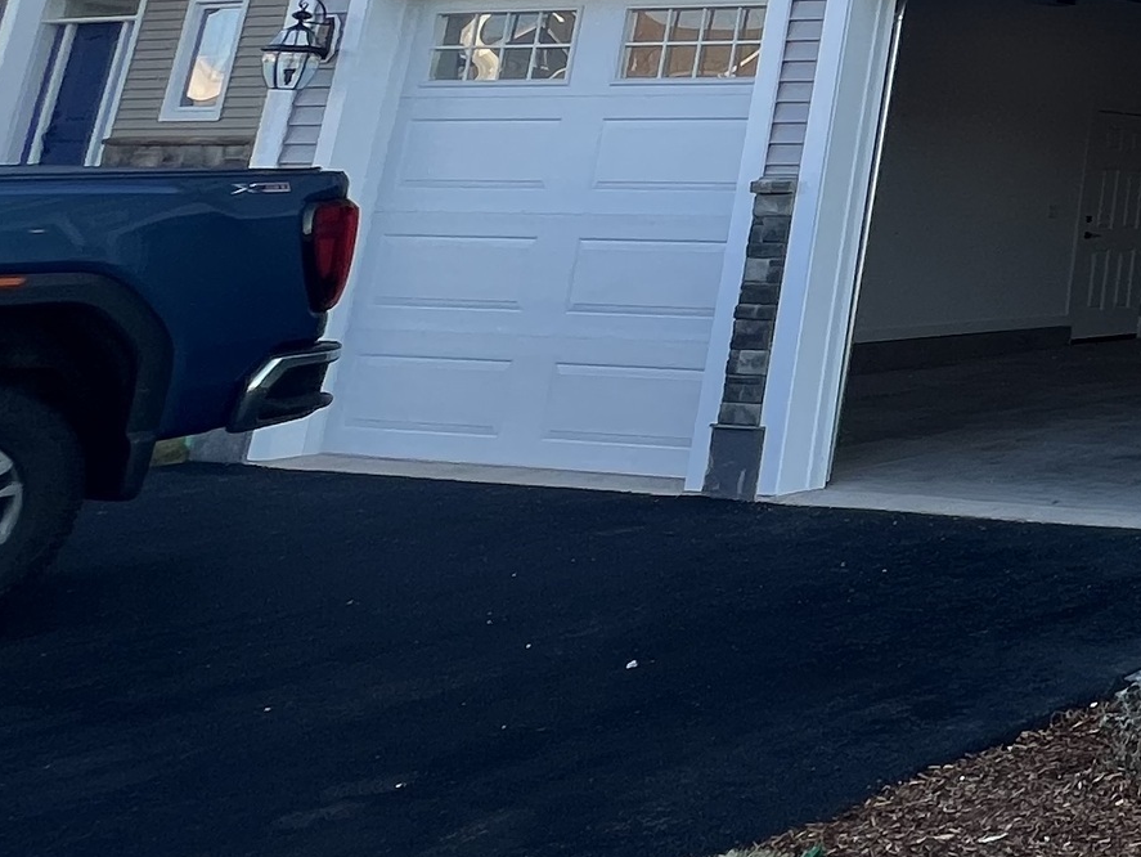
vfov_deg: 28.1
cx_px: 1827
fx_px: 1484
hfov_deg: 26.1
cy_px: -176
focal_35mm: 45
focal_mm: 1.57
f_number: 1.8
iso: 32
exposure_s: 1/309
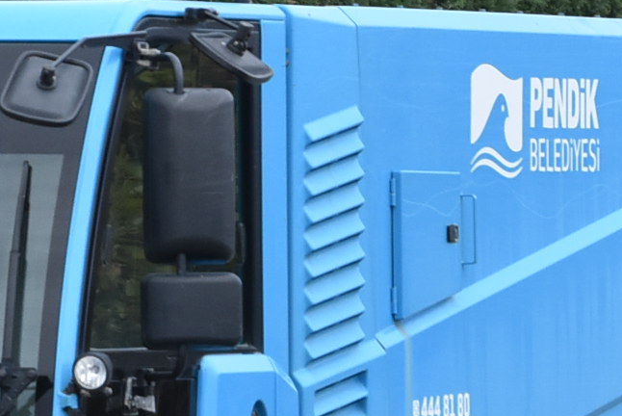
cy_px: 372
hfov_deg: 3.1
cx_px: -300
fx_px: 11419
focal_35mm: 660
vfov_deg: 2.1
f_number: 7.1
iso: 800
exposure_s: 1/200
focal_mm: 95
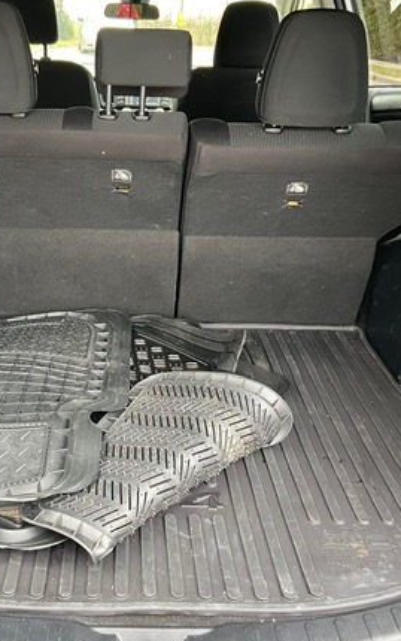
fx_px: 716
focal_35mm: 41
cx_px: 124
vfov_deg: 48.2
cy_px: 318
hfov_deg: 31.0
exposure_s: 1/60
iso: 250
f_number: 1.8
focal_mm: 4.25
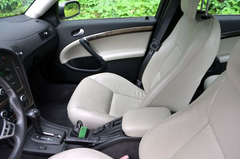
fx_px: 220
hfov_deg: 57.3
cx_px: 120
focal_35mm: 33
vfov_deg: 39.8
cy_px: 80
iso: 400
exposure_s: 1/100
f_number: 5
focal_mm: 22
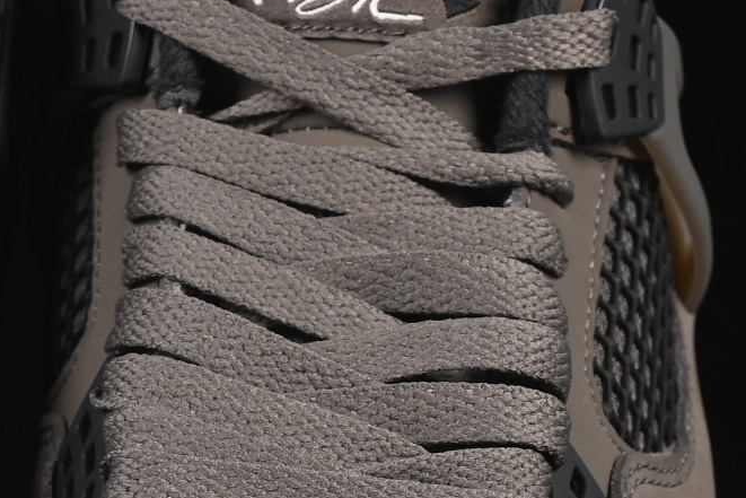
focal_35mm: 316
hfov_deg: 6.5
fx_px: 6549
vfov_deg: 4.3
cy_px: 632
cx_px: -20
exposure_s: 1/60
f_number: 6.3
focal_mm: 50
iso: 160
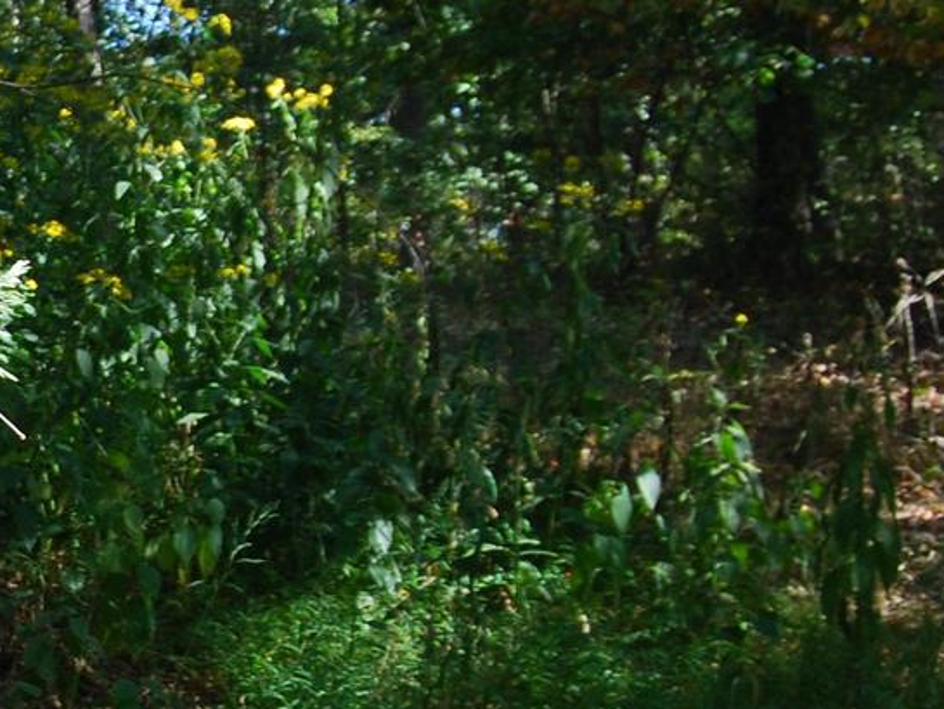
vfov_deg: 10.5
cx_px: -475
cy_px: 480
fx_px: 3846
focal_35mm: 141
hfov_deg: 13.2
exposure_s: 1/60
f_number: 8
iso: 200
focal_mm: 26
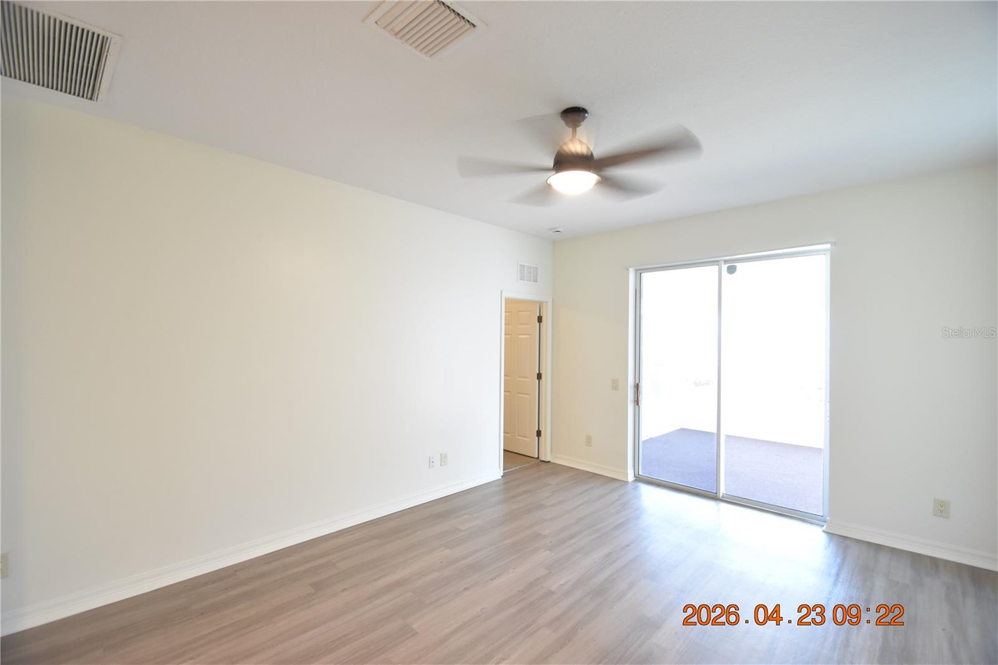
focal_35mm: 15
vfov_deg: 77.3
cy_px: 332
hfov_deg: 100.4
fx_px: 416
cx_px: 499
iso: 800
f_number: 3.5
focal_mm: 10
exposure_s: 1/20
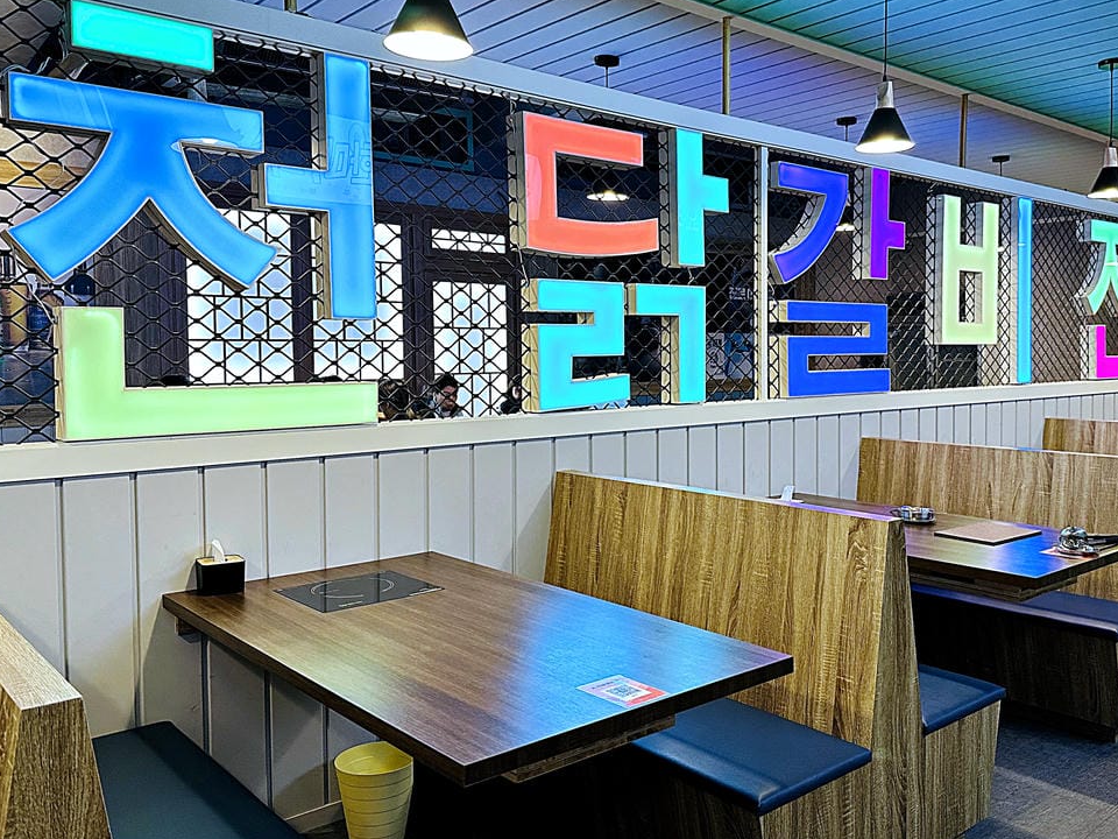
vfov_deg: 46.8
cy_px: 387
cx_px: 650
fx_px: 969
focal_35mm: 30
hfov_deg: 59.6
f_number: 1.78
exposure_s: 1/120
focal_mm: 6.86
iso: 160
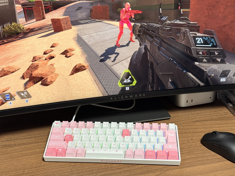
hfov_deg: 39.7
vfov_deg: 30.3
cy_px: 88
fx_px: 326
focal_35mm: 48
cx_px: 118
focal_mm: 6.76
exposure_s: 1/60
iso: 100
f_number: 1.78
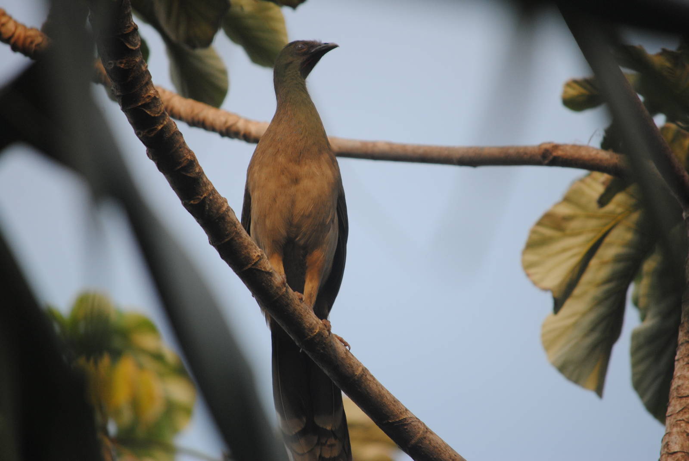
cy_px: 230
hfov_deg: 4.6
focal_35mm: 450
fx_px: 8623
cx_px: 344
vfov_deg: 3.1
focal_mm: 300
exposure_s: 1/320
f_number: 5.6
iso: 400
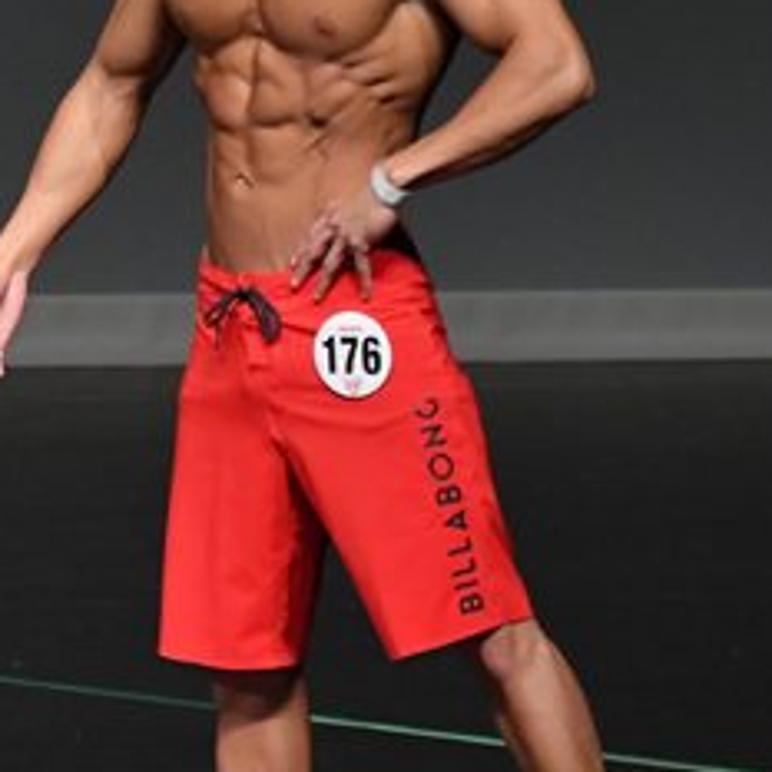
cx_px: -283
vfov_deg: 2.0
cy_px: 305
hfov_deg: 2.0
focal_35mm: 890
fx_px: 22456
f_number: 5.6
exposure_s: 1/400
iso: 4000
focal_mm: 210
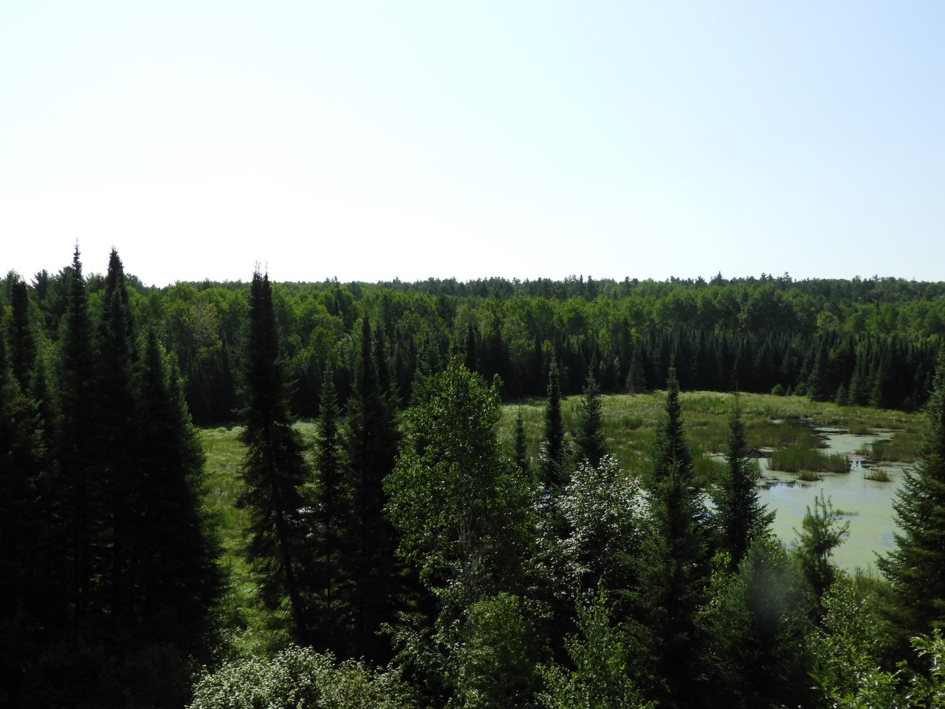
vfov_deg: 42.9
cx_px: 472
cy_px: 354
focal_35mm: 33
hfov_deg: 55.4
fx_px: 901
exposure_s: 1/1250
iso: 100
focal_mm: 5.9
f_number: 3.6
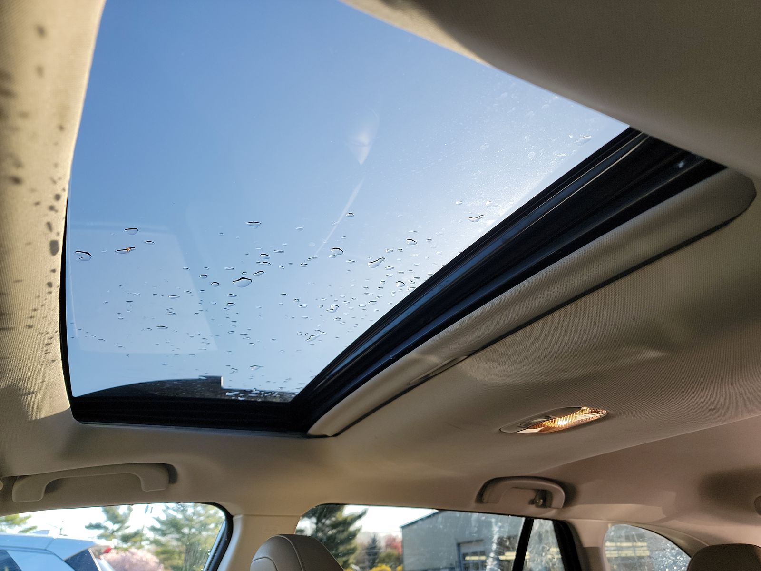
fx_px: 528
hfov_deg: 71.6
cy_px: 286
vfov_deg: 56.8
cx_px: 380
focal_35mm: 24
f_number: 1.8
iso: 71
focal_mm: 6.7
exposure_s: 1/119
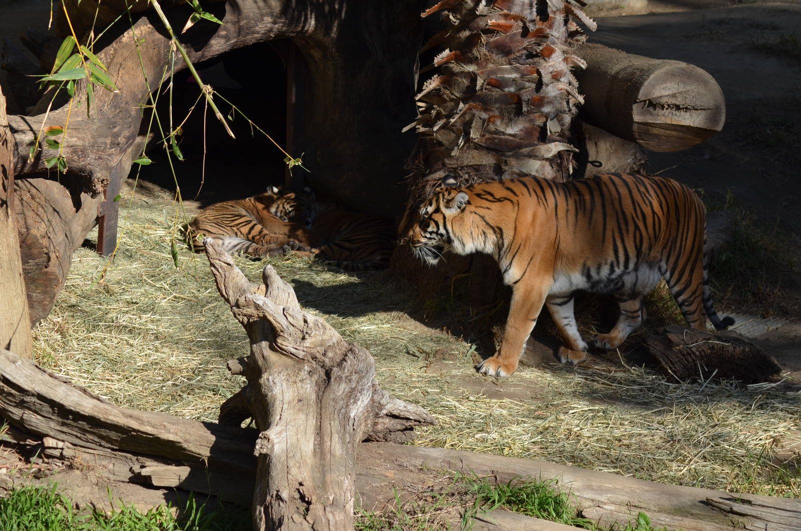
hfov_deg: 14.9
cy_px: 266
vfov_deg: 9.9
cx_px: 400
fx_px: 3064
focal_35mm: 138
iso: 200
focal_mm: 92
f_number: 6.3
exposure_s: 1/640
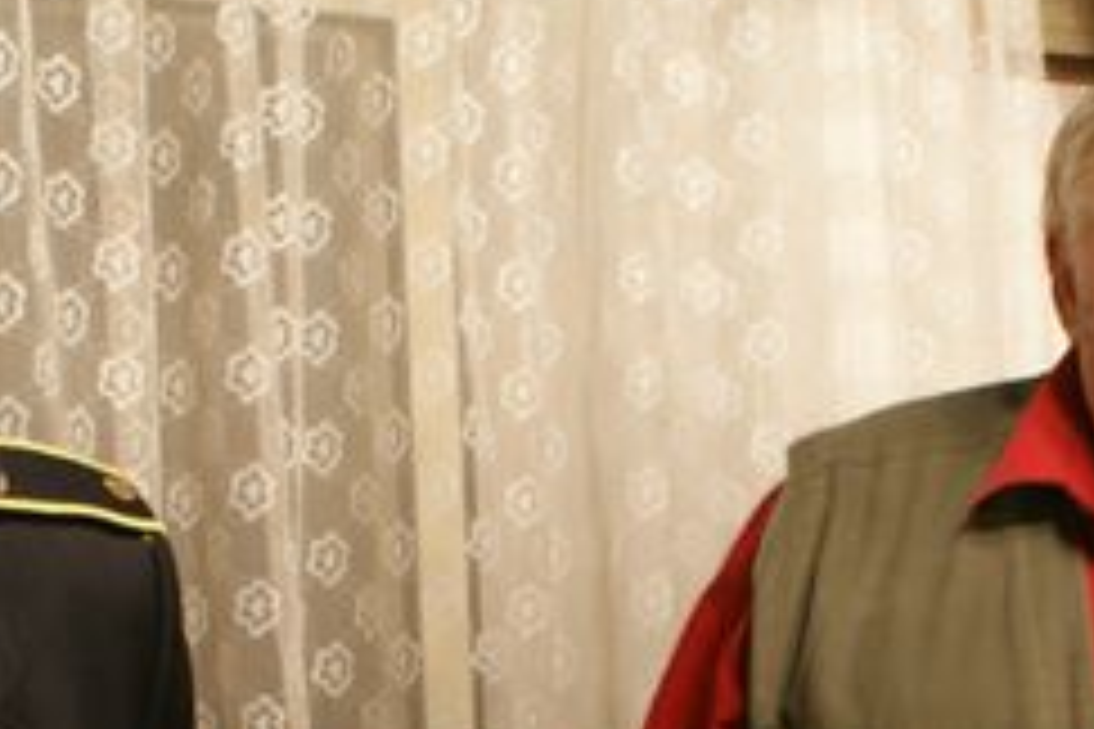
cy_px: 918
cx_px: 653
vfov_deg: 13.3
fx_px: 3039
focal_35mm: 100
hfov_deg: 20.4
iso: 400
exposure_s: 1/5
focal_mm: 18
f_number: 3.5
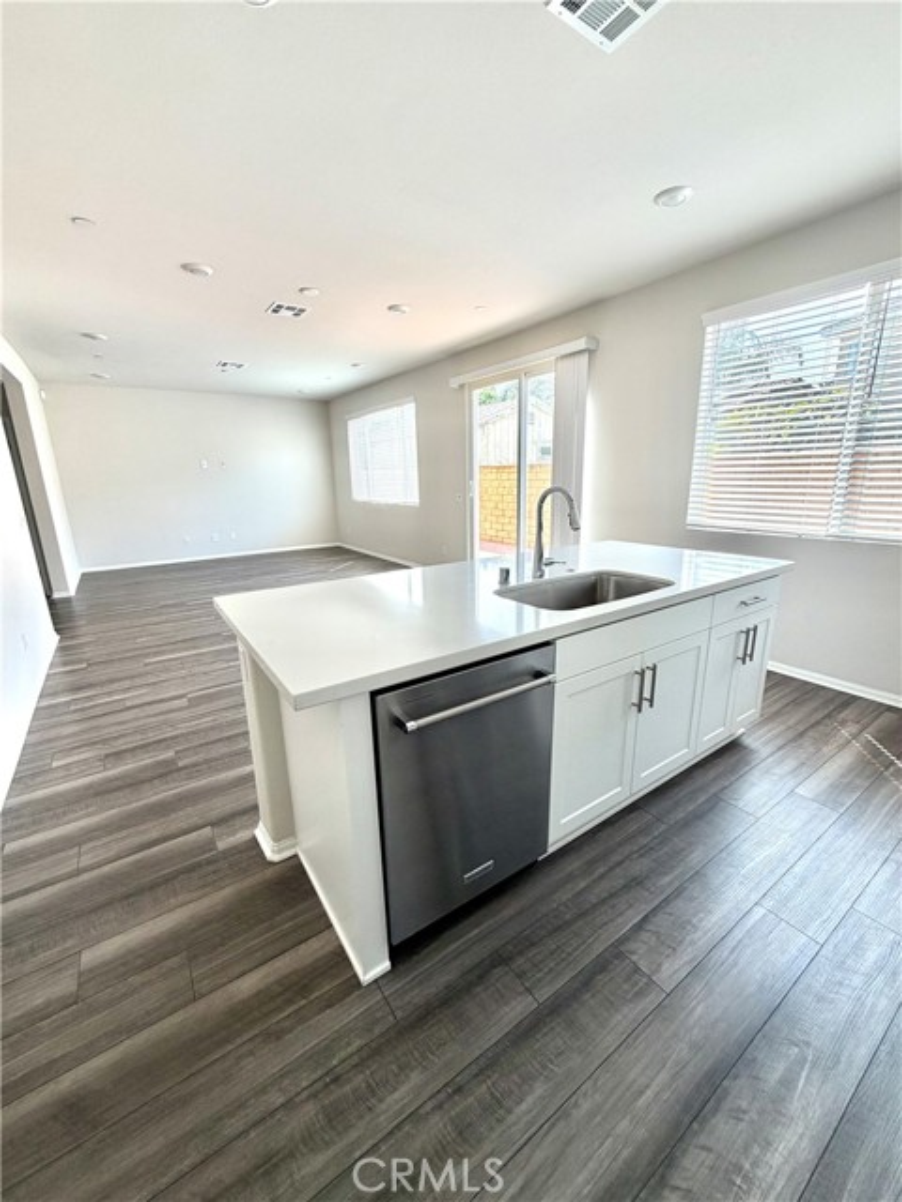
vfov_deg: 102.1
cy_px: 601
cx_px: 451
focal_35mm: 14
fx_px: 486
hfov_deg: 85.7
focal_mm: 2.22
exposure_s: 1/125
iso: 64
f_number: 2.2
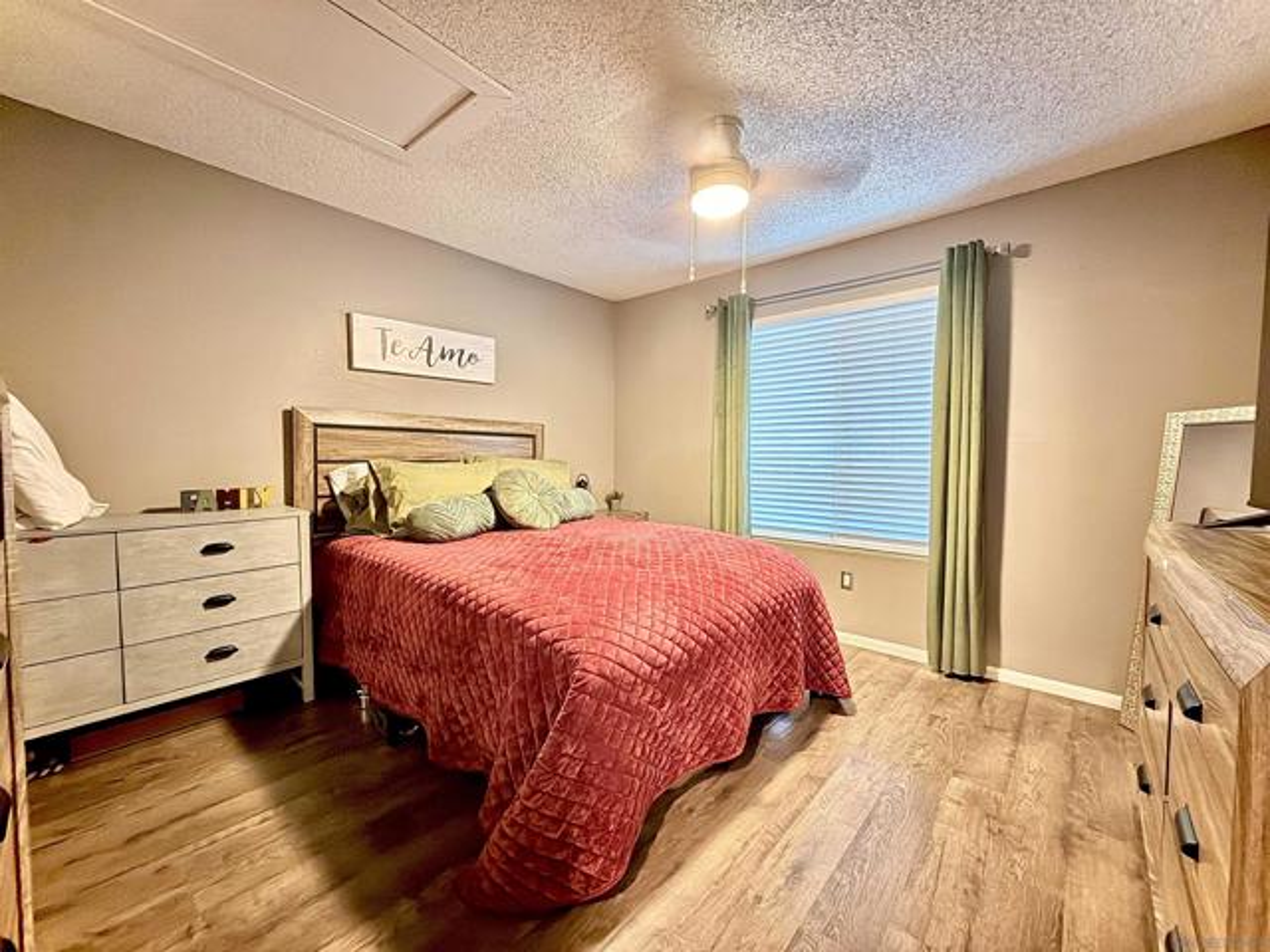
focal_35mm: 14
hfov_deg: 102.1
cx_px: 635
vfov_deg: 85.7
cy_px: 476
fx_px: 514
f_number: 2.2
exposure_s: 1/20
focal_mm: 2.22
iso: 1000
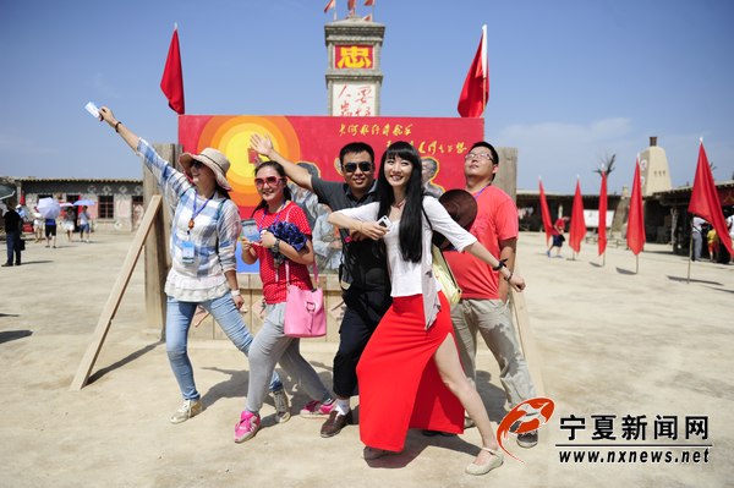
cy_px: 244
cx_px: 367
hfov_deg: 69.4
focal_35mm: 26
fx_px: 530
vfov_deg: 49.5
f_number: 2.8
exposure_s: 1/4000
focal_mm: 26
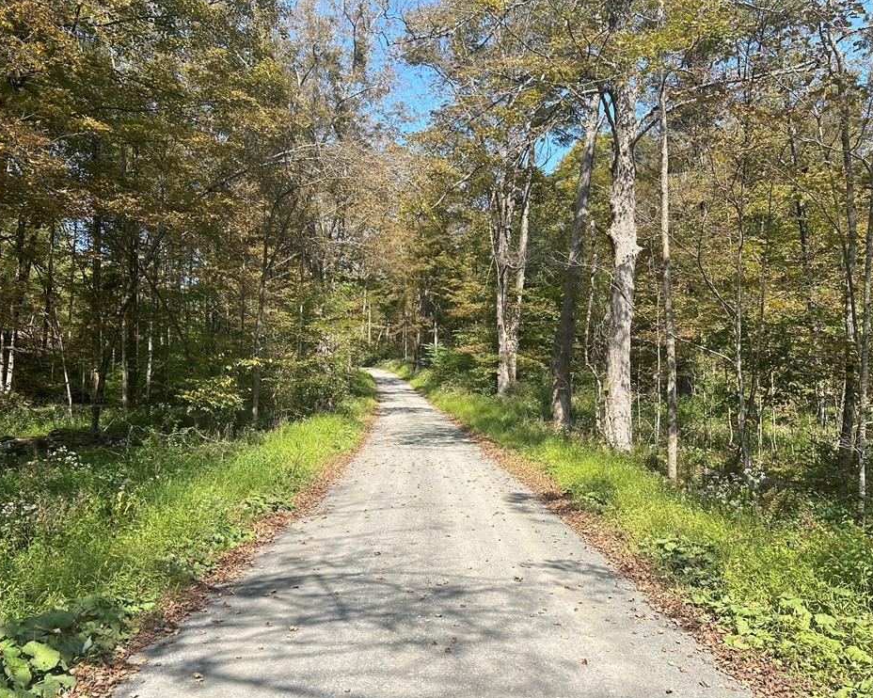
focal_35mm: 28
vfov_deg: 51.5
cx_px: 440
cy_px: 357
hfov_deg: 62.2
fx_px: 723
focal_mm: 5.7
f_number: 1.5
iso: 50
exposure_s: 1/1575
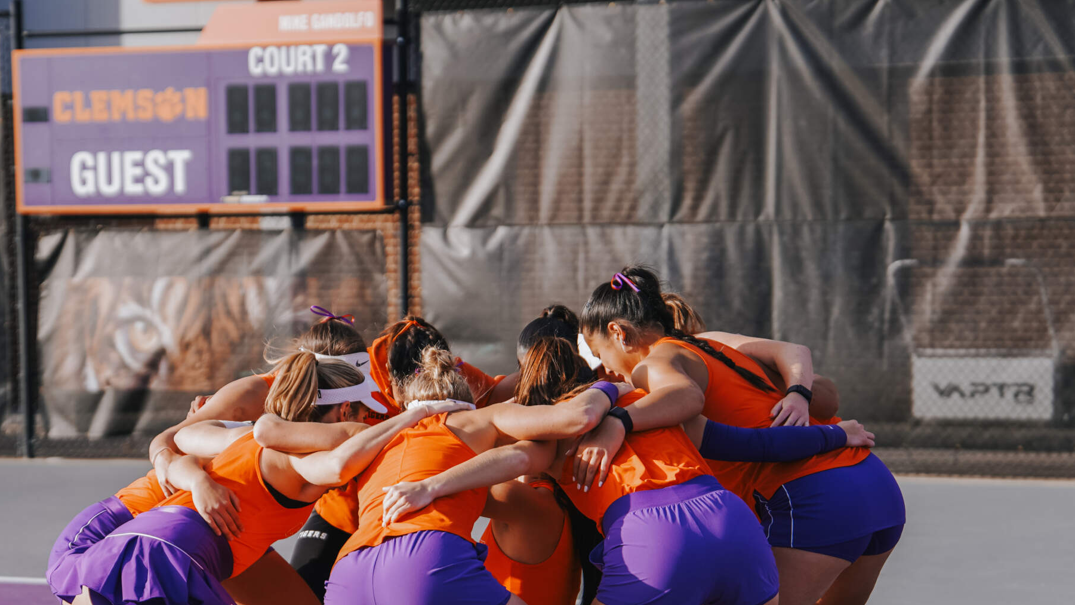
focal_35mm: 112
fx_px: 3192
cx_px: 449
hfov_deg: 19.1
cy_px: 469
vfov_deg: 10.8
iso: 100
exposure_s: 1/800
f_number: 3.5
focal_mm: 77
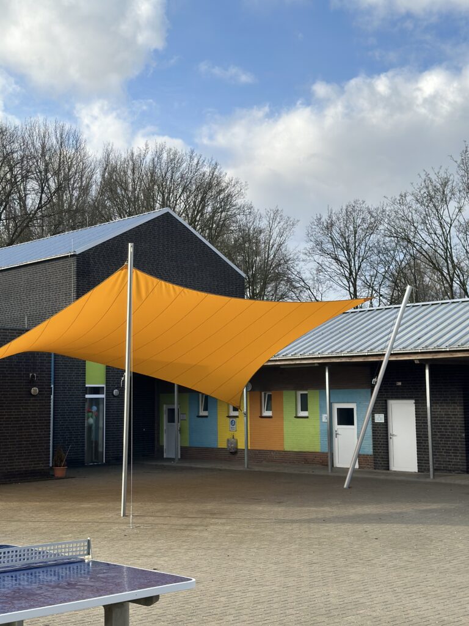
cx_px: 234
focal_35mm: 48
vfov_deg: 39.7
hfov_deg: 30.3
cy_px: 313
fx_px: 867
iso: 100
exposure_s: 1/2597
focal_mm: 6.86
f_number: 1.78
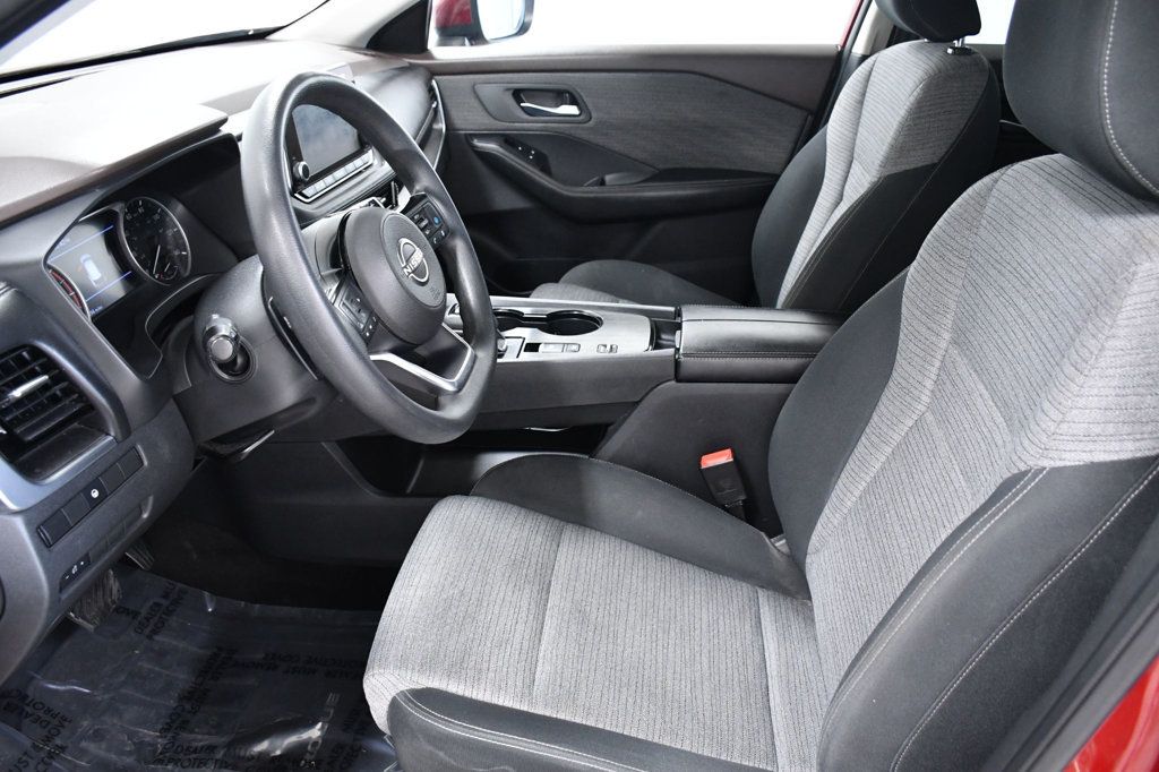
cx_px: 580
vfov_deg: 47.9
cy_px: 386
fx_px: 869
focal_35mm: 27
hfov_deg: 67.4
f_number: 4.5
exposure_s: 1/80
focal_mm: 18
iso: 2500
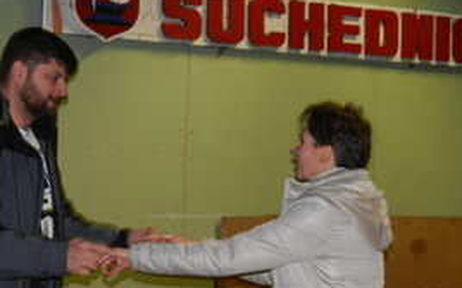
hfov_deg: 25.2
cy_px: 159
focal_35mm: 82
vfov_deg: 15.9
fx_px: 1032
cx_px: 181
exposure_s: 1/30
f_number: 4.2
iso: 200
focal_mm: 8.1
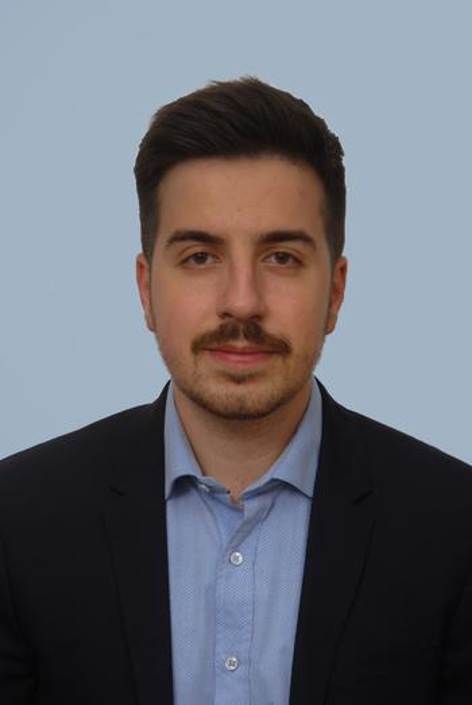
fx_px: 2791
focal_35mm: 142
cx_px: 236
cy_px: 352
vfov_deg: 14.4
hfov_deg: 9.7
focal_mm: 95
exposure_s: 1/160
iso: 100
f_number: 5.3
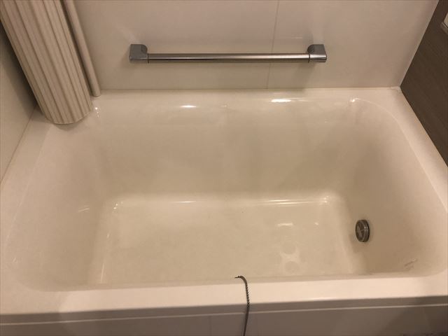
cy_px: 168
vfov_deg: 49.7
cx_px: 224
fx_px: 362
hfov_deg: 63.4
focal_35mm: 28
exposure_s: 1/25
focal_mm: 3.99
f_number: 1.8
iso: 40
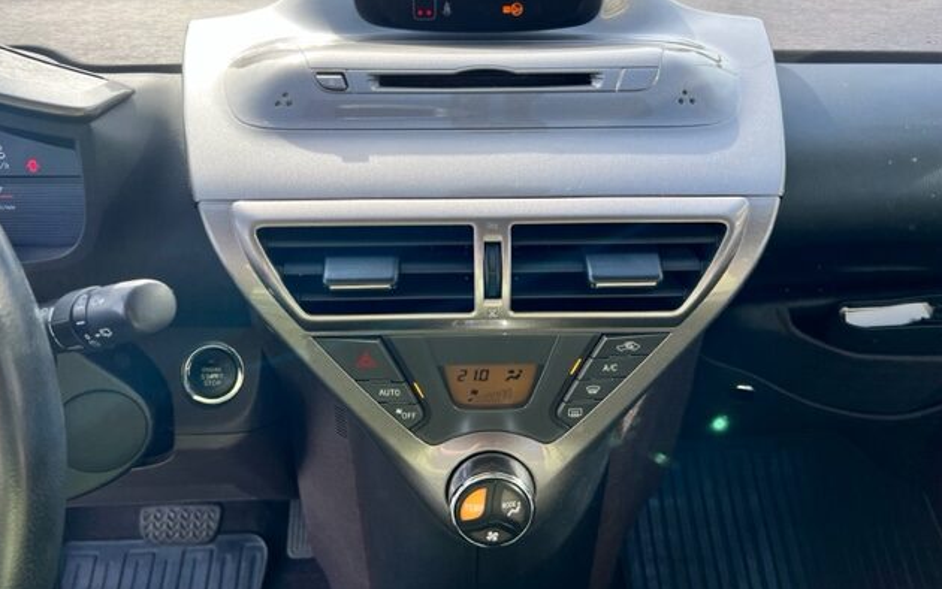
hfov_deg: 66.5
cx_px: 467
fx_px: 719
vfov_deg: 44.3
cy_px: 236
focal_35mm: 28
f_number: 1.5
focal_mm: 5.7
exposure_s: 1/758
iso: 50
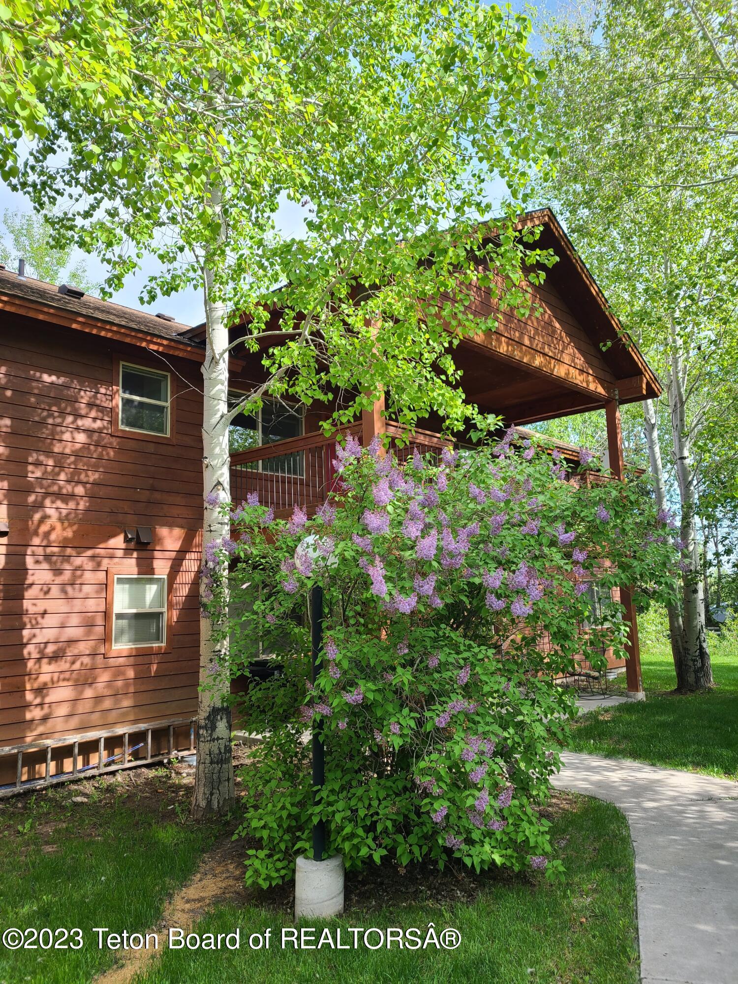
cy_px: 492
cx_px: 369
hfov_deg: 53.1
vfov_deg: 67.3
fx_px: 739
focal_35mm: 26
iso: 40
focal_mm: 5.4
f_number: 1.8
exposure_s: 1/417
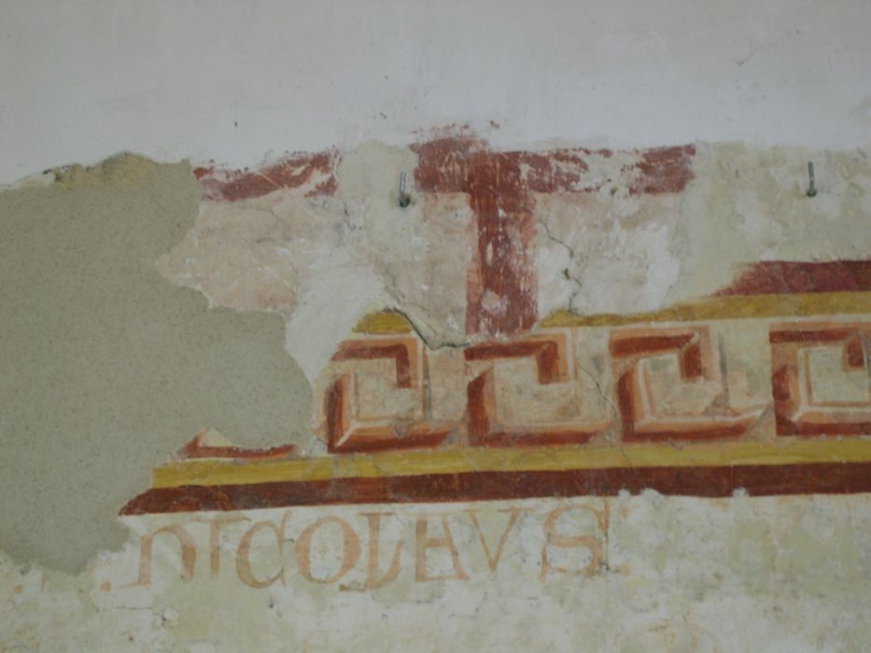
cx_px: 436
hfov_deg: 17.3
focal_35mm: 114
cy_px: 326
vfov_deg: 13.0
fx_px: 2869
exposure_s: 1/5.6
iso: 100
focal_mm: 24
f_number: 4.9
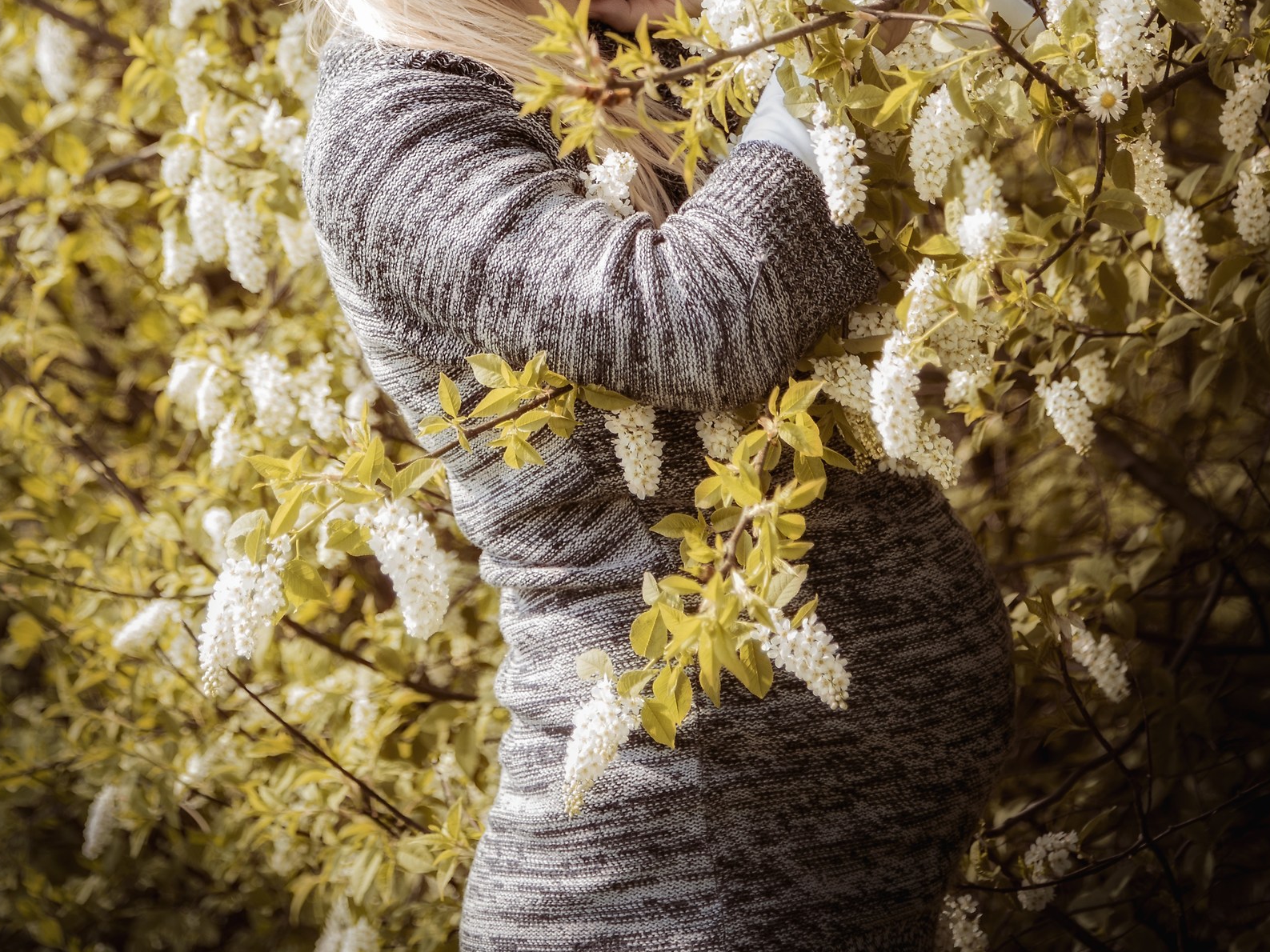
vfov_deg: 15.2
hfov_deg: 20.4
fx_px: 3522
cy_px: 24
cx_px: 635
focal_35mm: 96
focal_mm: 66
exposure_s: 1/200
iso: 100
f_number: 4
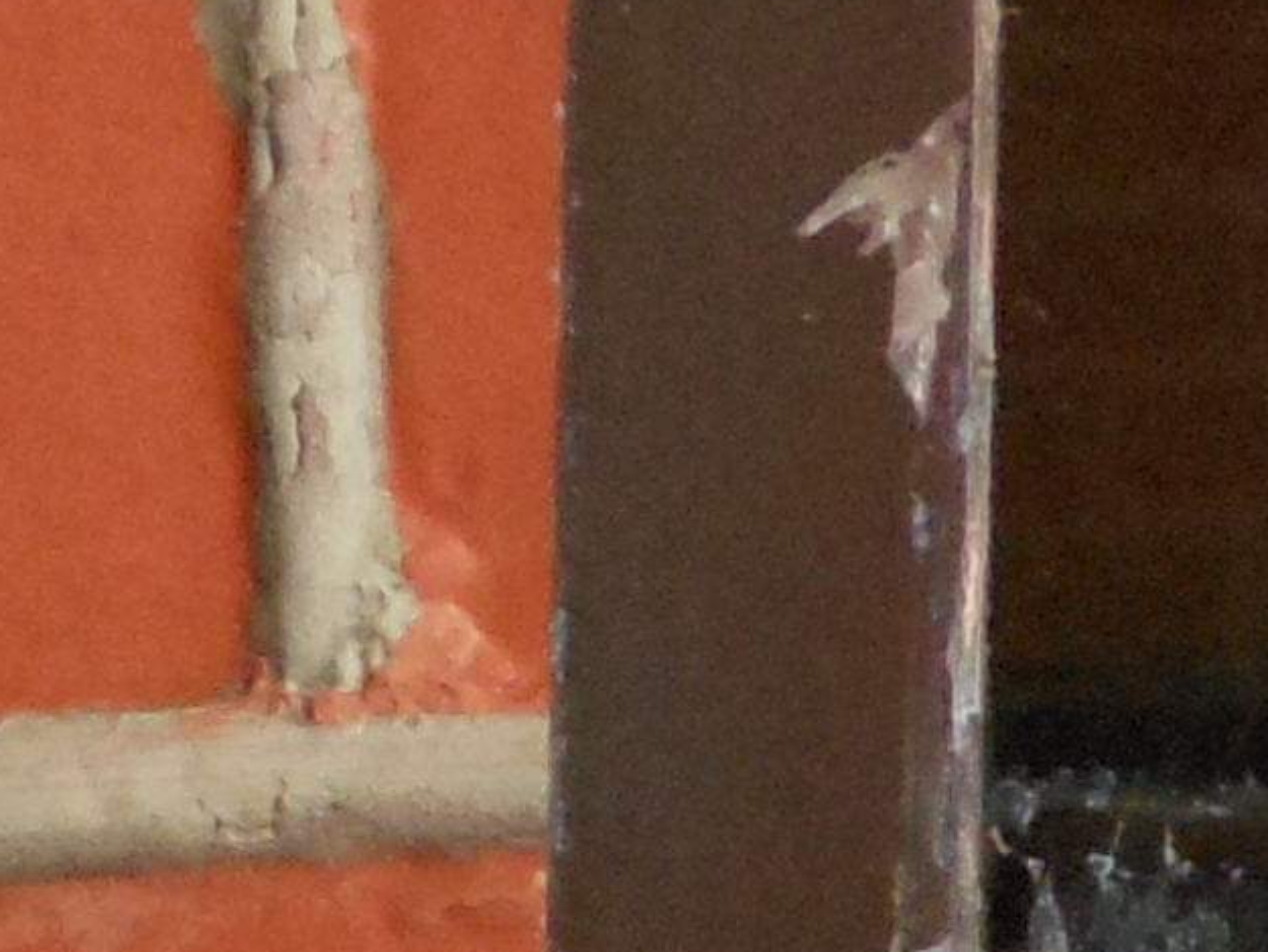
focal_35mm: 317
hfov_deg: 5.7
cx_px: 4210
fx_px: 11614
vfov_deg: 4.7
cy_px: 333
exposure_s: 1/200
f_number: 3.8
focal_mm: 7.7
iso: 400
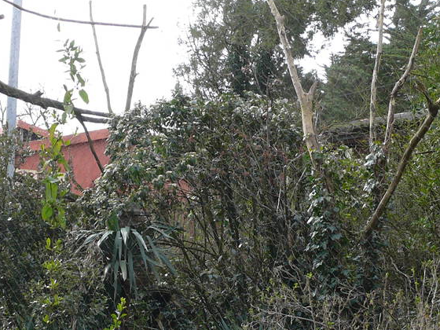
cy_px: 227
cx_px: 247
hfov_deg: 19.6
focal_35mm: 100
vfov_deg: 14.8
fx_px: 1271
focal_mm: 7.4
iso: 100
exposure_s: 1/200
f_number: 4
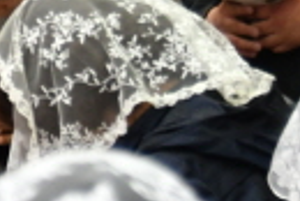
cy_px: -64
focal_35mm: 786
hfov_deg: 2.6
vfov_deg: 1.8
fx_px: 6557
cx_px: -503
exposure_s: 1/100
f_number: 5.6
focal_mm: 100
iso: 1250
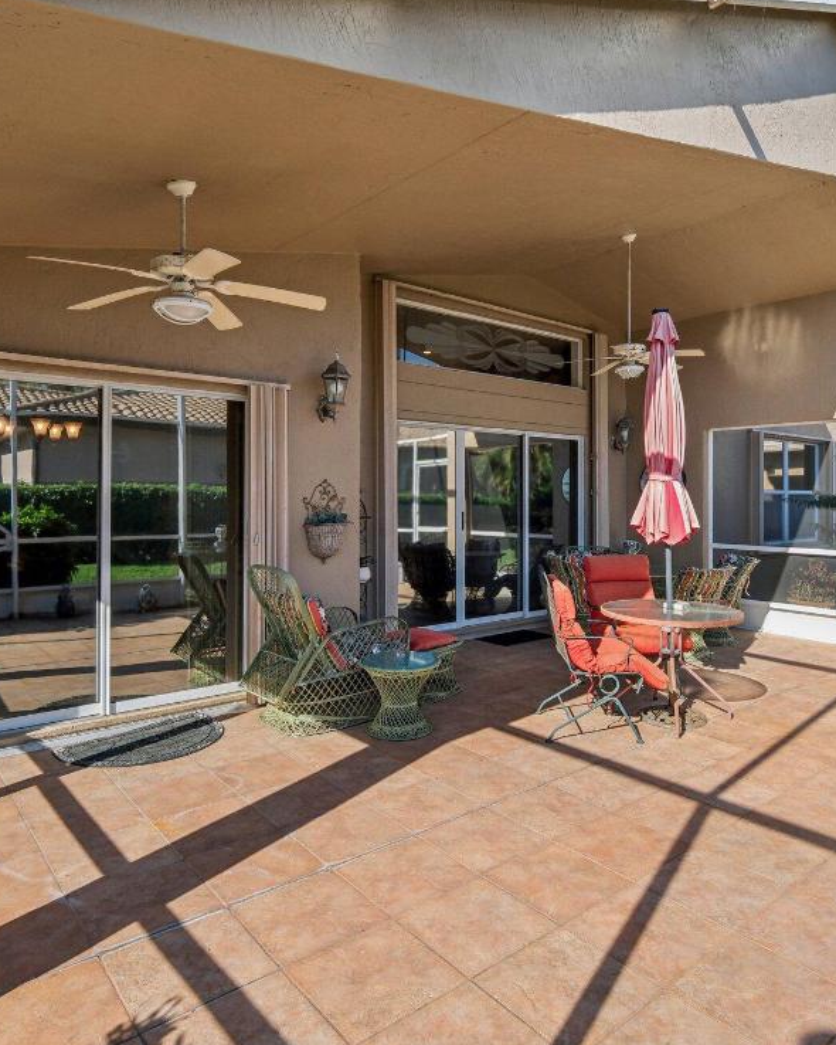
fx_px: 680
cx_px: 479
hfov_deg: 62.9
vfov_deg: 75.0
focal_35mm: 22
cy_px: 512
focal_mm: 10
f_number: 8
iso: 400
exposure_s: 1/250
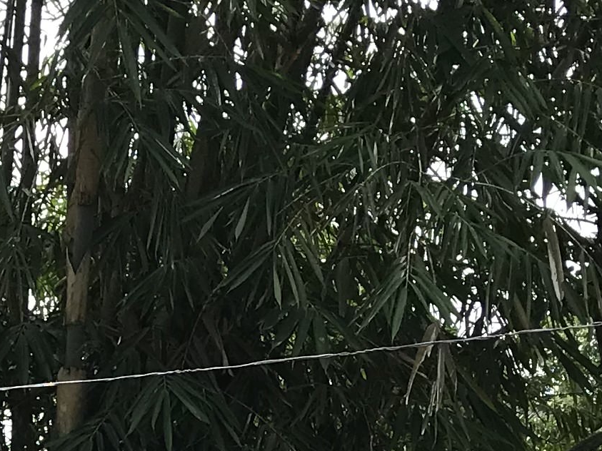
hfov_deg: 14.5
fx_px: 2330
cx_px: 2
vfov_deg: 10.2
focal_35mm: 134
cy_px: 896
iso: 20
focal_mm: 3.99
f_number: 1.8
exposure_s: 1/805
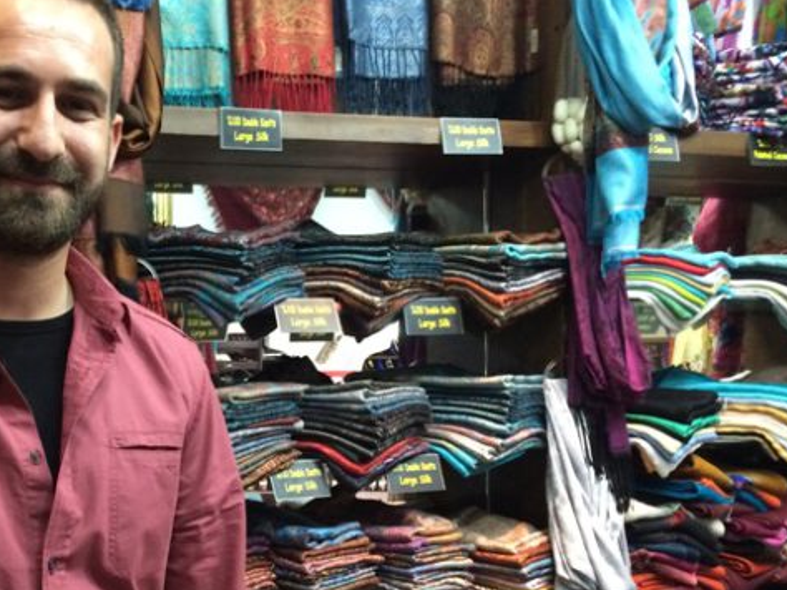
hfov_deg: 39.1
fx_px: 1068
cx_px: 169
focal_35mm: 47
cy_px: 411
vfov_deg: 30.5
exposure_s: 1/33
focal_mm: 4.15
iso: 320
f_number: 2.2
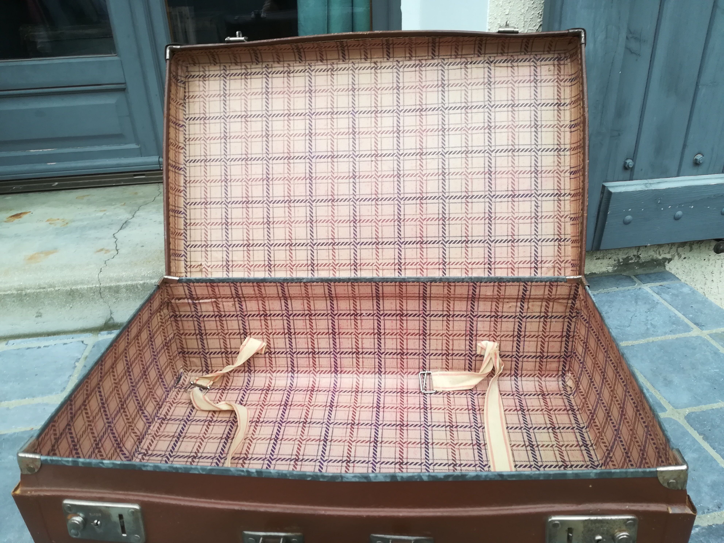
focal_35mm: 26
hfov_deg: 67.3
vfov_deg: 53.1
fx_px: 544
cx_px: 362
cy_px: 272
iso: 100
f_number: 2.2
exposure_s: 1/50
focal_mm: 3.83
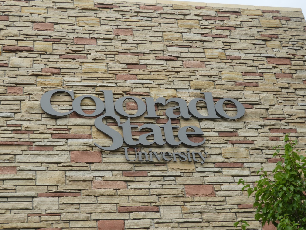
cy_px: 115
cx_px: 153
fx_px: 619
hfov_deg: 27.8
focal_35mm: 70
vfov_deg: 21.0
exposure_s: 1/200
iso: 100
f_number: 4.5
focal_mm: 12.5
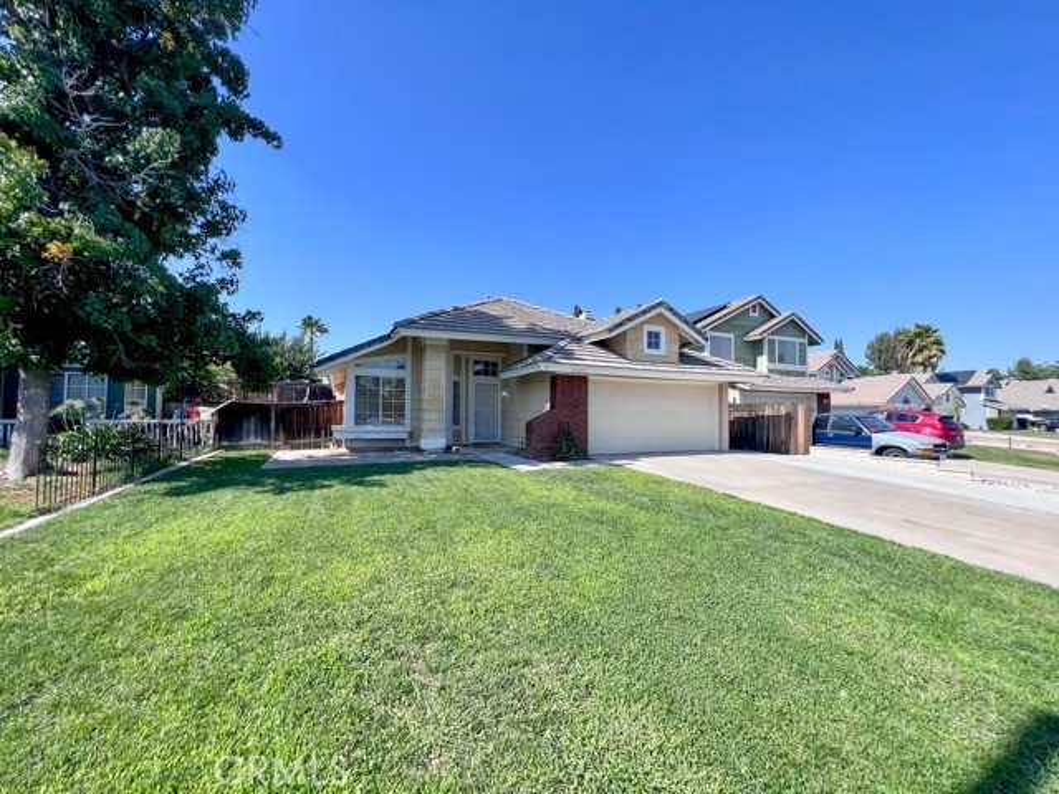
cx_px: 530
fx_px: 398
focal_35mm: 13
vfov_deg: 89.9
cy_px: 397
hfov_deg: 106.2
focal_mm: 1.57
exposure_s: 1/1200
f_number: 1.8
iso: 32
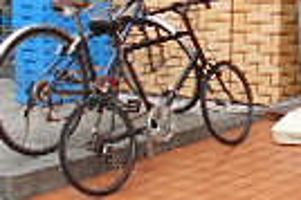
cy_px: -117
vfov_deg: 10.2
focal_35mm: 129
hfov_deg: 14.1
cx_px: 539
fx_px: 1077
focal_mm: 4.6
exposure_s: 1/125
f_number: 3.2
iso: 80
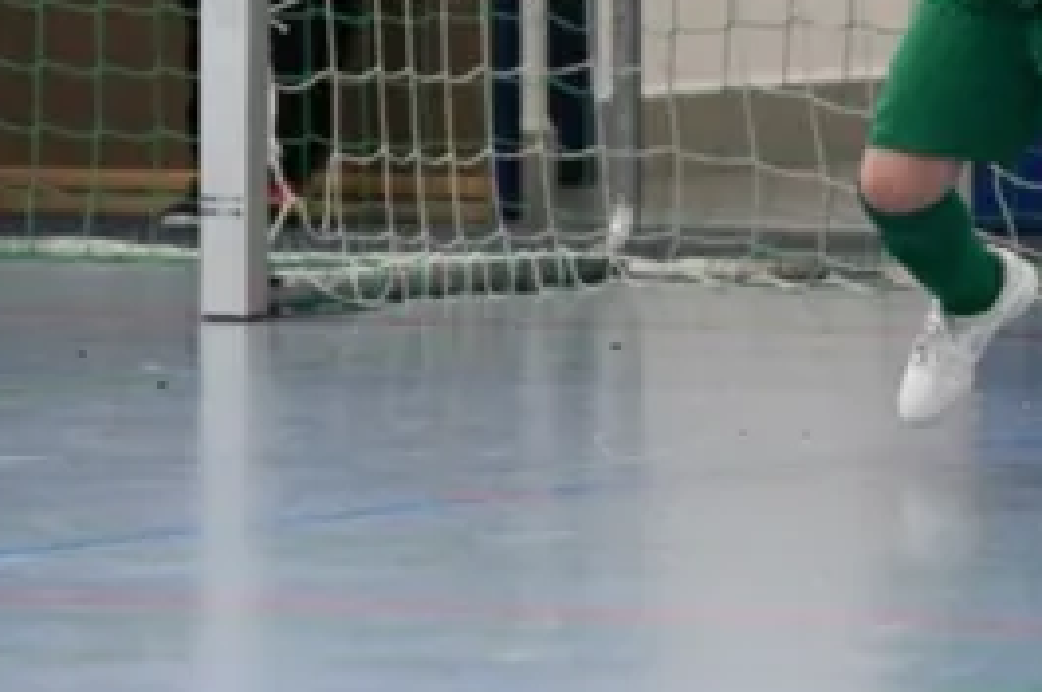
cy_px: -197
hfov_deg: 3.0
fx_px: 20120
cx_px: 216
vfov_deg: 2.0
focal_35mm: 696
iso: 8000
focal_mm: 180
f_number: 2.8
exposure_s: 1/1250
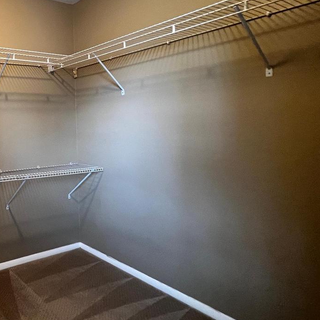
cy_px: 129
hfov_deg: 50.1
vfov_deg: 64.5
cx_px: -13
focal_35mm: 24
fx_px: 251
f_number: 1.8
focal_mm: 1.57
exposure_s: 1/60
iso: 400
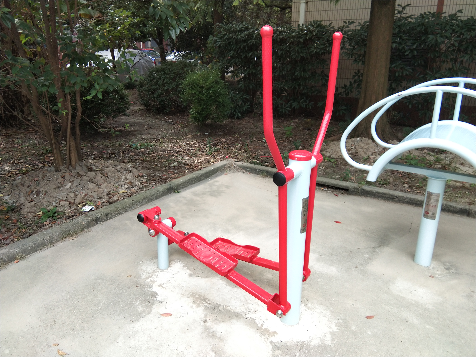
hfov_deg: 58.4
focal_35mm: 31
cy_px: 178
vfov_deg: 45.4
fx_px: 426
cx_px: 238
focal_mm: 3.69
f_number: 2.2
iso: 50
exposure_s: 1/105
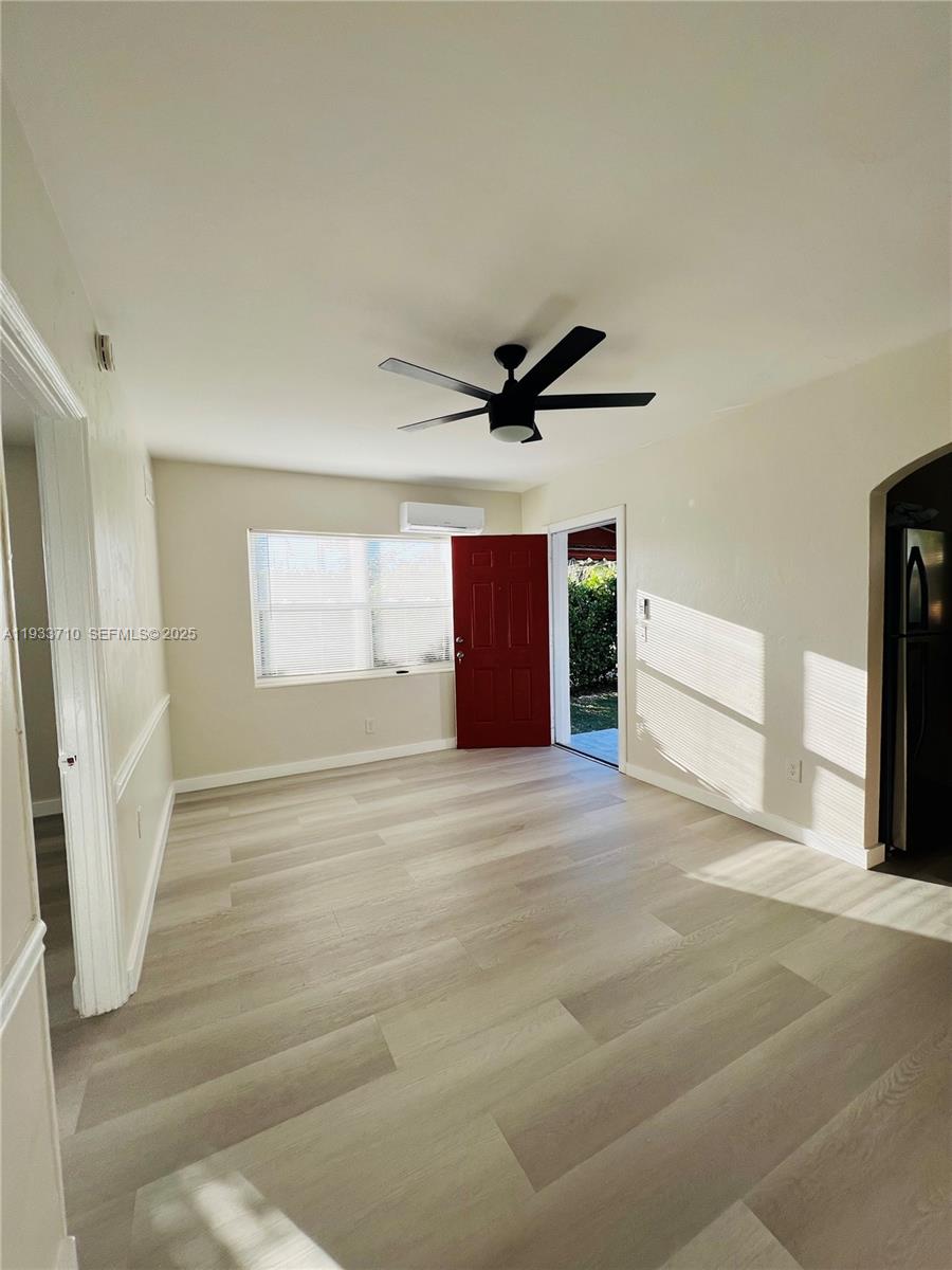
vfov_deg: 106.2
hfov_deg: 89.9
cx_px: 476
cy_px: 635
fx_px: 477
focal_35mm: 13
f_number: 1.8
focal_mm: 1.57
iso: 32
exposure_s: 1/253
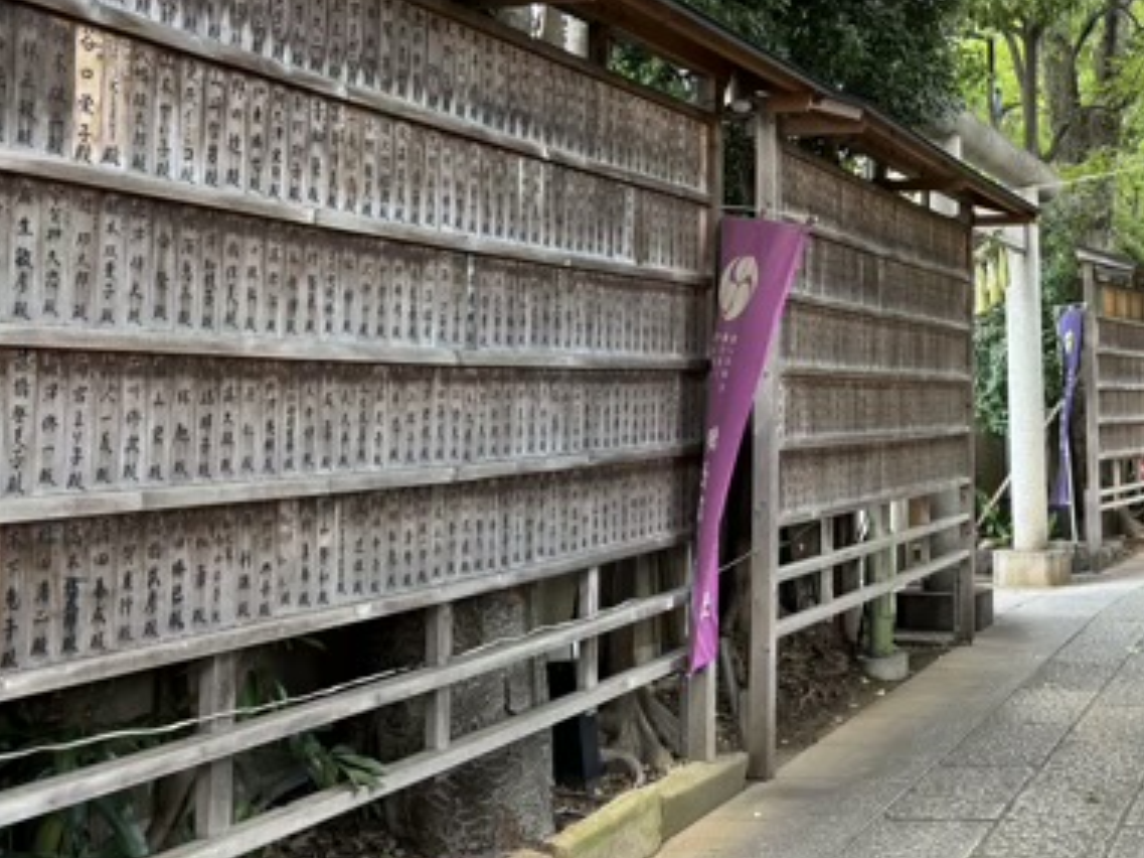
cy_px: 289
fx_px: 1586
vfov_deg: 30.0
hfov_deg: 38.3
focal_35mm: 48
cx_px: 906
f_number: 1.6
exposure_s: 1/121
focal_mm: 5.96
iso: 125
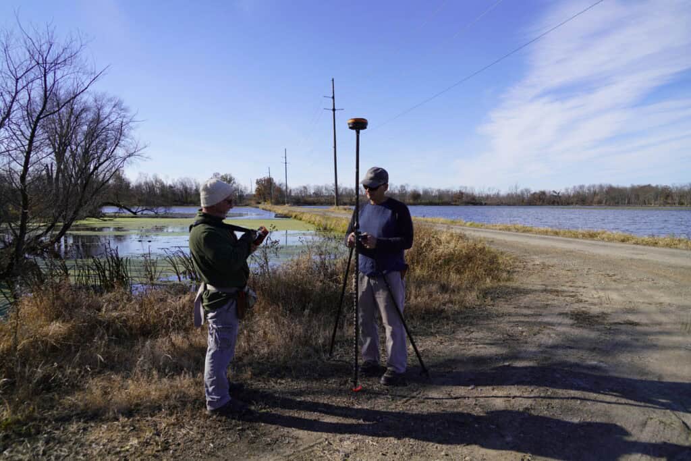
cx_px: 346
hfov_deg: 73.7
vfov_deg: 53.1
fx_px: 461
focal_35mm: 24
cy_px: 230
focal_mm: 24
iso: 100
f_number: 5
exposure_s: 1/500
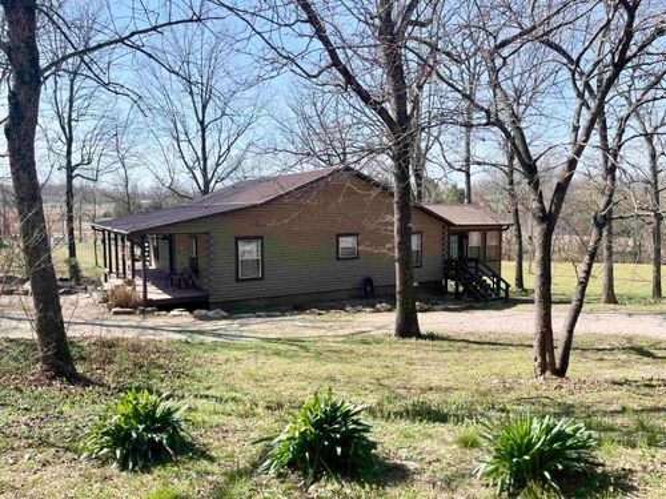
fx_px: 481
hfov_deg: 69.4
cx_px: 333
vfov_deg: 54.9
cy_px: 250
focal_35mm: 25
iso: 32
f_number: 1.6
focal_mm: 5.1
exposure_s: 1/2083
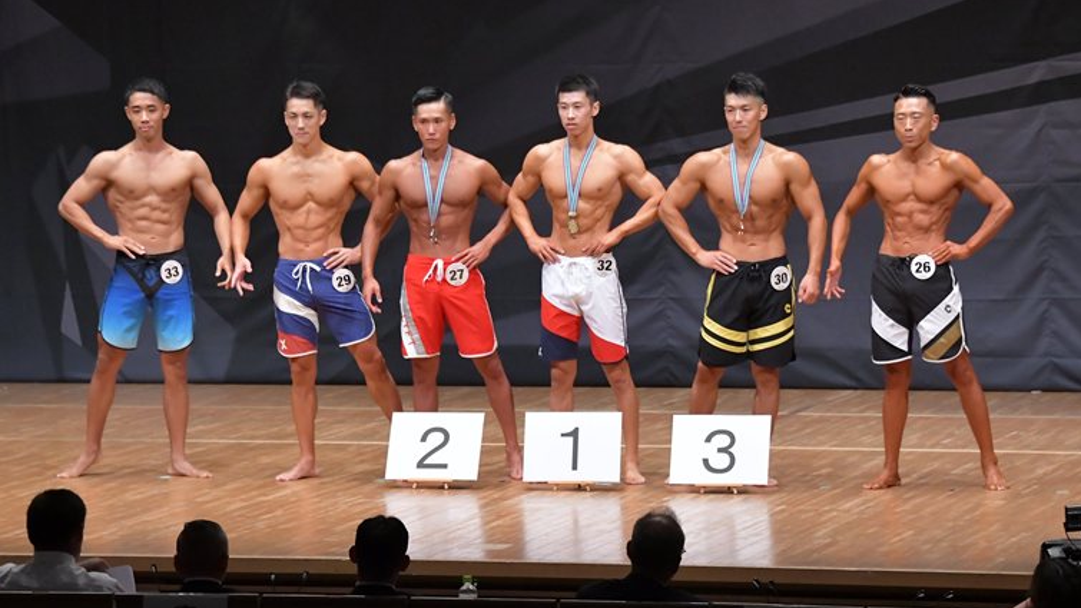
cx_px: 543
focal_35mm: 187
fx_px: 5361
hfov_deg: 11.5
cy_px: 295
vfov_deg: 6.5
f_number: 5.6
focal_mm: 116
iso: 6400
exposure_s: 1/400
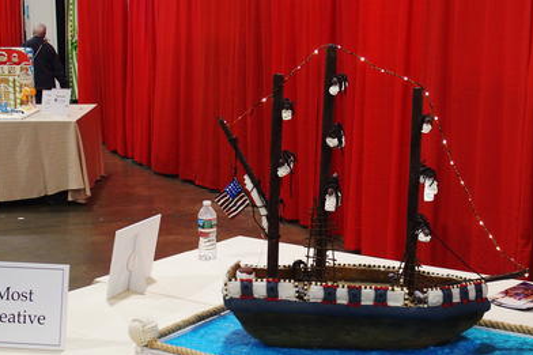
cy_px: 186
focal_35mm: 55
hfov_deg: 36.2
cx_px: 291
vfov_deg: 24.6
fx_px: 814
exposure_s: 1/50
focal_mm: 9.8
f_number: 2.8
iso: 400
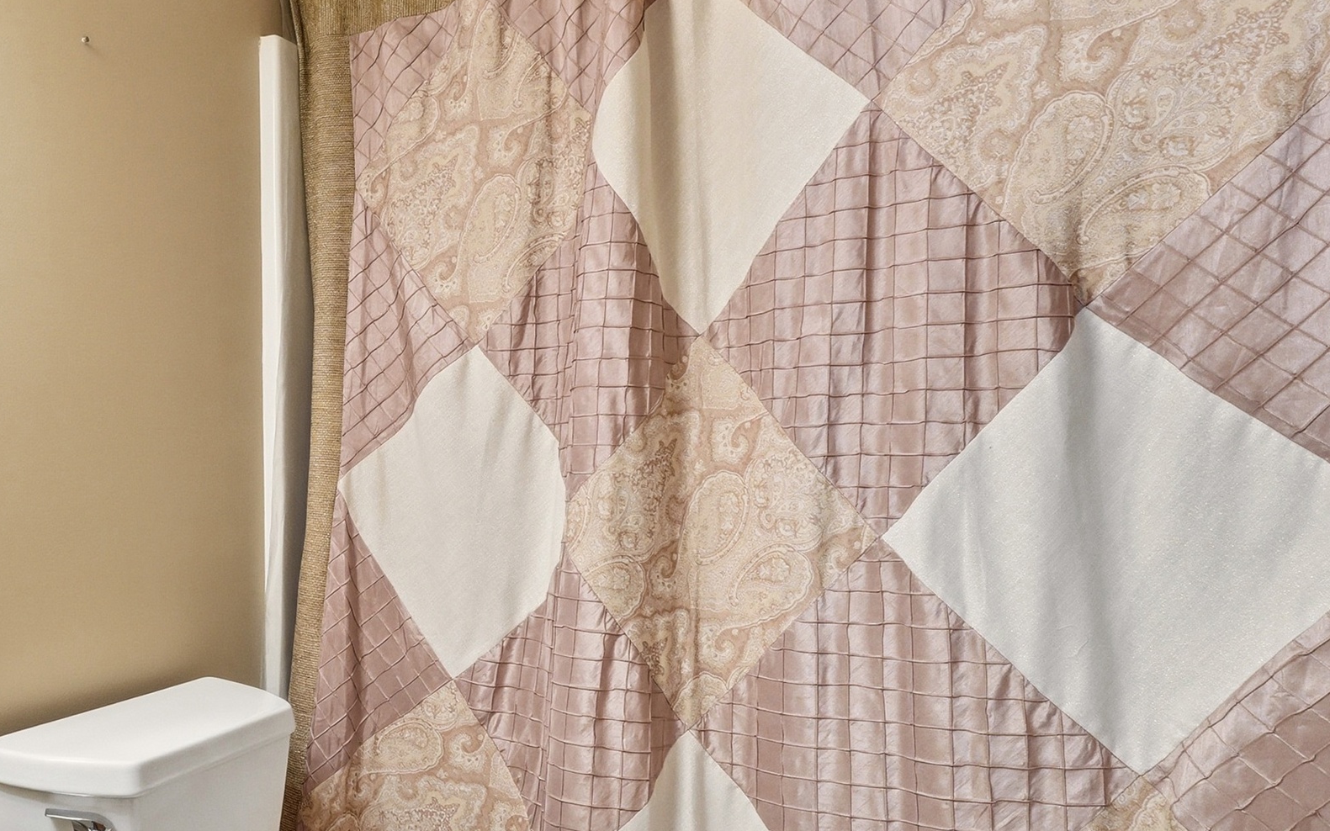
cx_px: 135
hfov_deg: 56.0
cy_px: 420
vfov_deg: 43.1
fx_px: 1051
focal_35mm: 29
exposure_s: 1/100
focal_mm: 10
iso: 400
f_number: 9
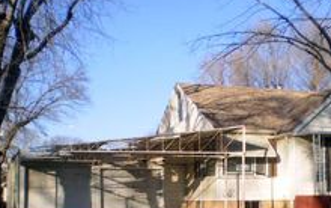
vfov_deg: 21.3
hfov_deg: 33.9
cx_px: 194
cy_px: 176
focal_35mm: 60
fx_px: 542
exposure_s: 1/1000
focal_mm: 6.3
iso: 64
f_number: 3.1
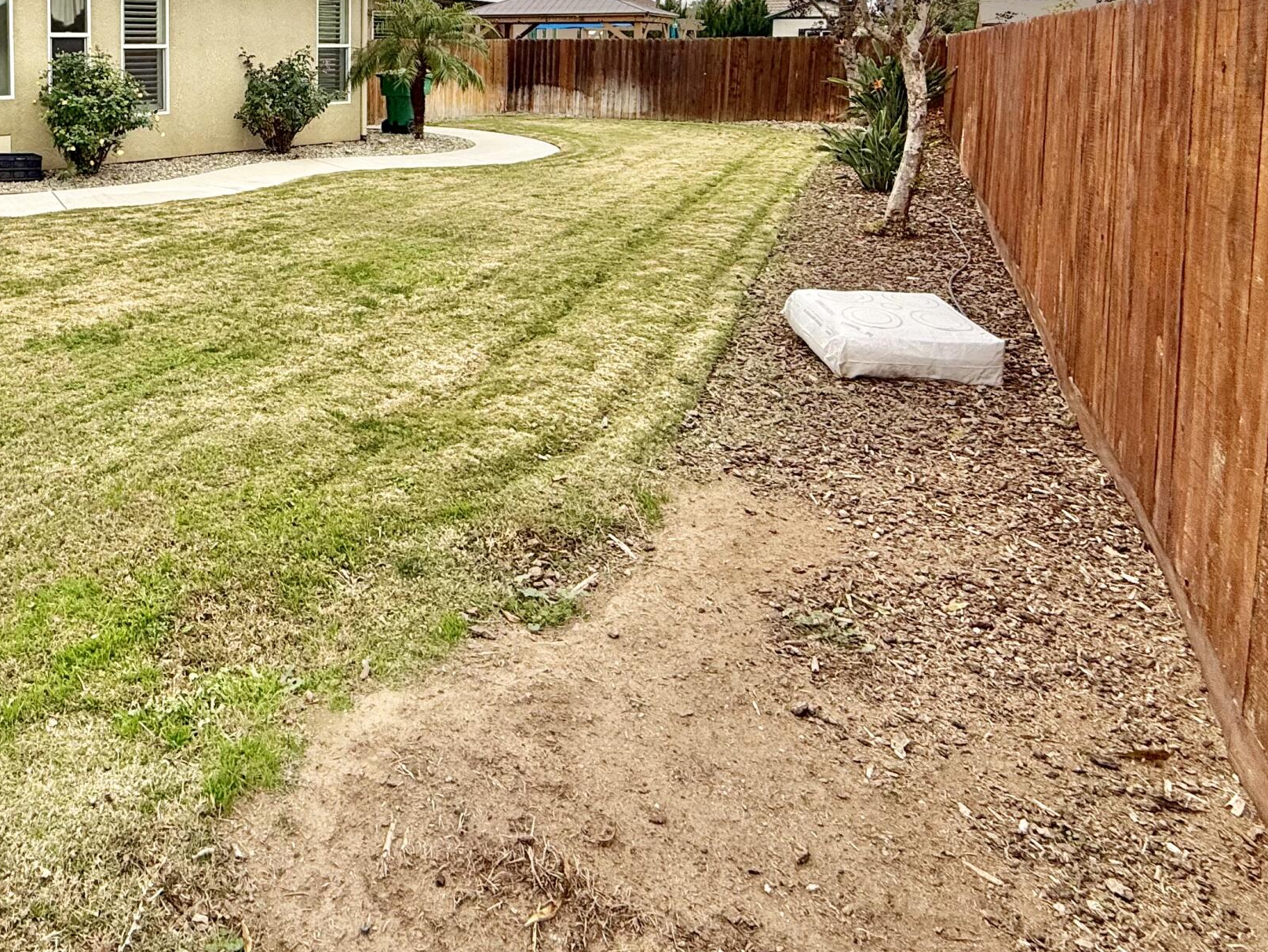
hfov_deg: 62.3
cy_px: 98
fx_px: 953
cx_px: 276
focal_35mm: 26
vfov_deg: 47.7
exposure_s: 1/329
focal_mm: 2.22
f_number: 2.2
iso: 50
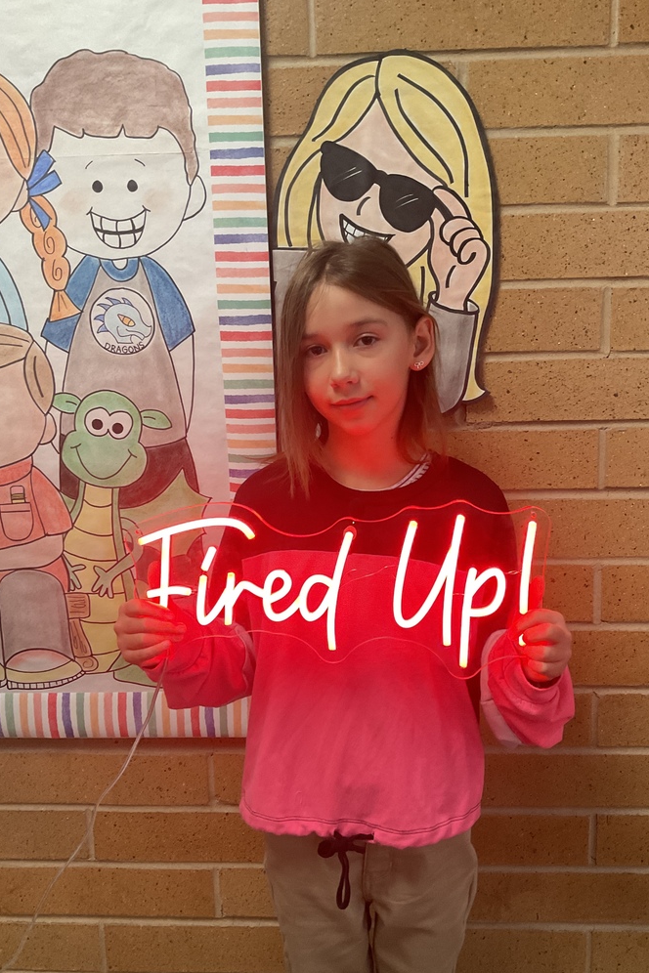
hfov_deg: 42.2
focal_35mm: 31
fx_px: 838
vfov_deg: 60.3
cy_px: 490
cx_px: 365
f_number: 1.8
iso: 160
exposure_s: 1/60
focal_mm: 3
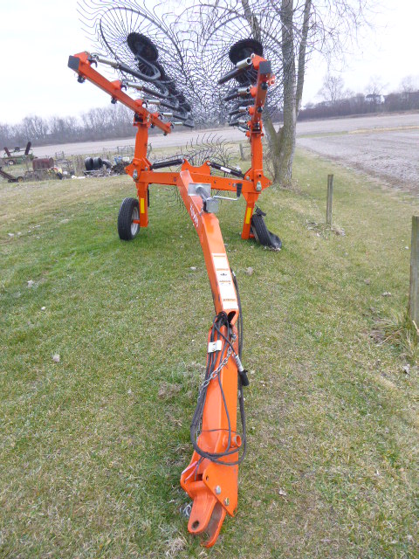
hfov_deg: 54.9
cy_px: 280
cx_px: 210
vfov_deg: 69.4
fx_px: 403
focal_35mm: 25
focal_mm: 4.5
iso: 100
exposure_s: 1/60
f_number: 3.9
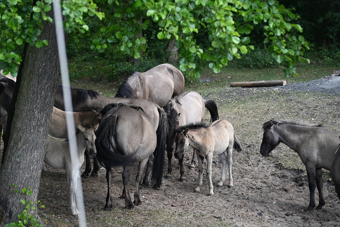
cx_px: 170
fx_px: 1039
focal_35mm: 110
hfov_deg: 18.6
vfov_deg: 12.5
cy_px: 114
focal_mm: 110
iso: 400
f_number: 4.5
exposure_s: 1/400
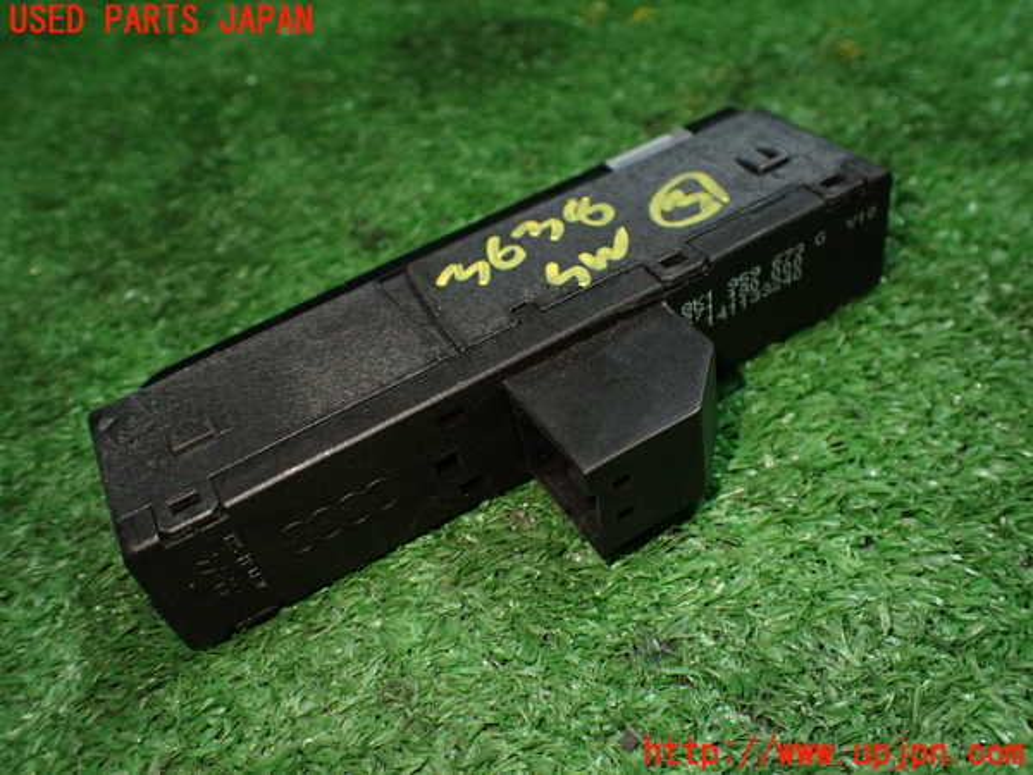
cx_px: 516
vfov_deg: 46.8
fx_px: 895
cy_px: 388
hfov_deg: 60.0
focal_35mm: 30
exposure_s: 1/125
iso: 500
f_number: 2.3
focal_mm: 5.4
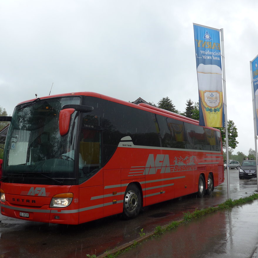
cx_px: 106
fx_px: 295
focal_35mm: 35
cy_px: 127
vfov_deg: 47.2
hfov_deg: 47.0
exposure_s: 1/400
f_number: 2.8
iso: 80
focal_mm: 6
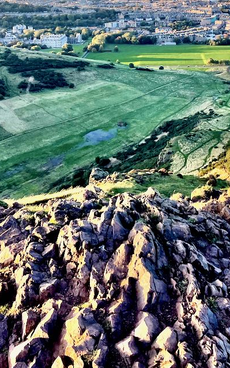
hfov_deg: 27.9
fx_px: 462
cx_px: 136
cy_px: 65
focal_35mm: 46
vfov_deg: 41.3
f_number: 1.6
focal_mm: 4.2
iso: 32
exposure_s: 1/622
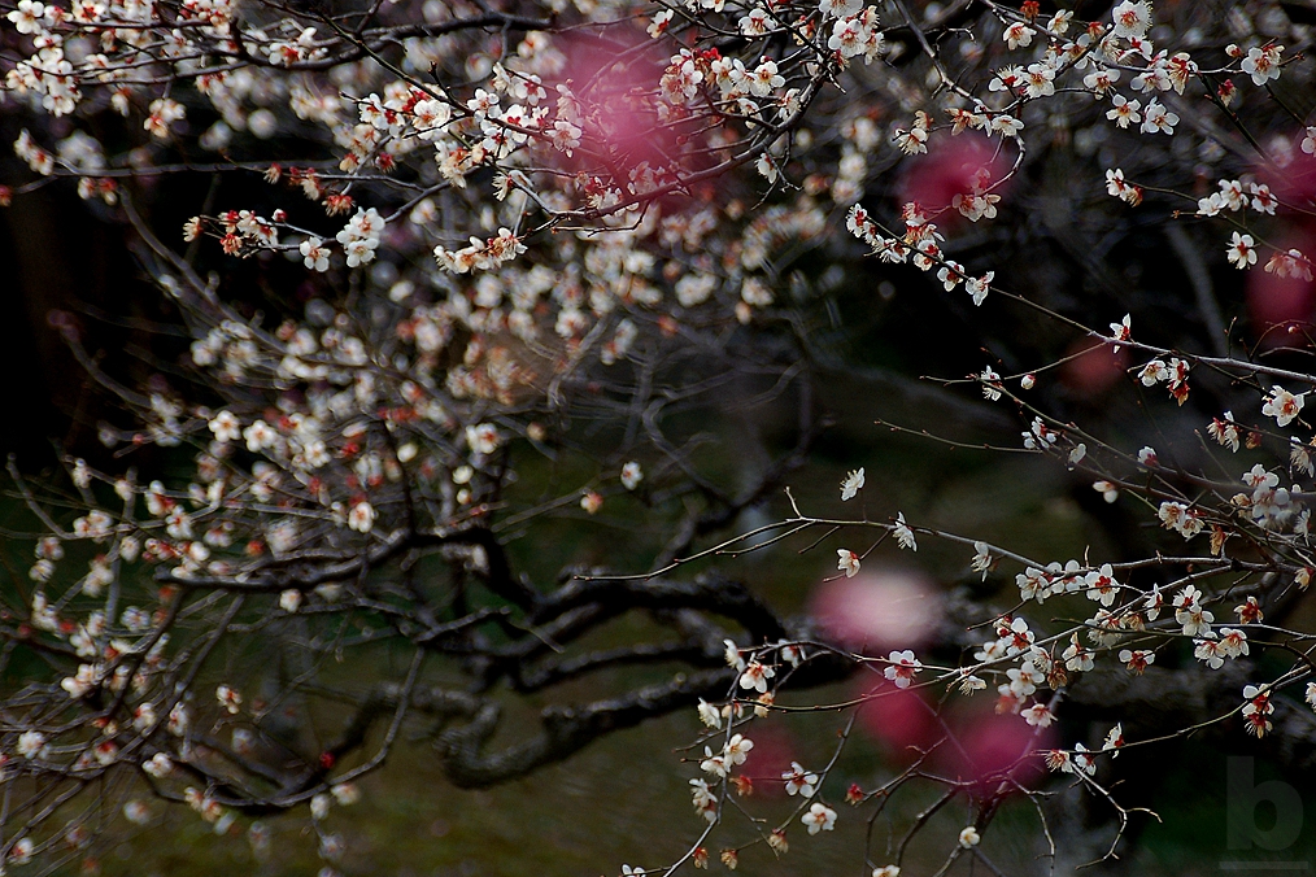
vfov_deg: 12.9
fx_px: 3875
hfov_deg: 19.3
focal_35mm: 106
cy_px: 440
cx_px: 662
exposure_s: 1/250
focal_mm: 70
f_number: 5
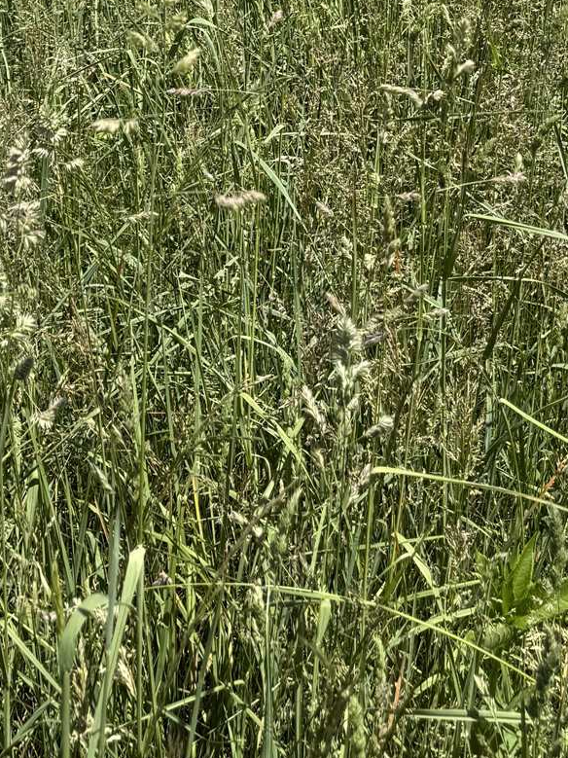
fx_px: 1554
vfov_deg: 23.7
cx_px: 383
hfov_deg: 20.6
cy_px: -264
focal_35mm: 71
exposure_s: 1/4405
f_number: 1.78
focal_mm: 6.76
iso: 80
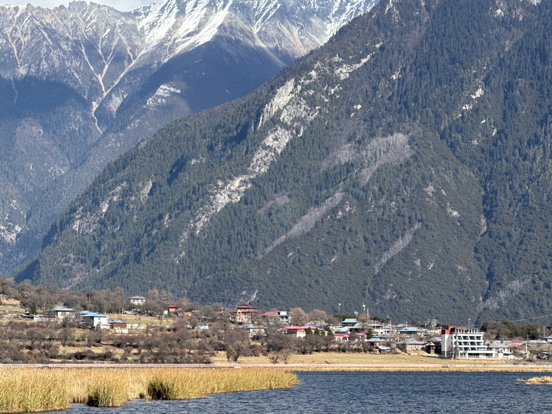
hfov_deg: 16.4
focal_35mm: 120
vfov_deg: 12.3
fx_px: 1914
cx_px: 276
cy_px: 207
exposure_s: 1/926
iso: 50
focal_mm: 15.66
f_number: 2.8
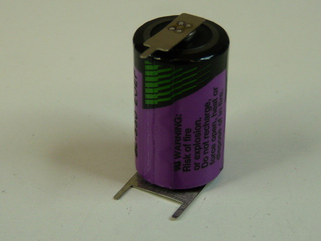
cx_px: 160
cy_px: 120
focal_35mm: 107
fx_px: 992
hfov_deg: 18.4
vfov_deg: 13.8
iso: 100
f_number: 3.2
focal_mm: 10.8
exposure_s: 1/60
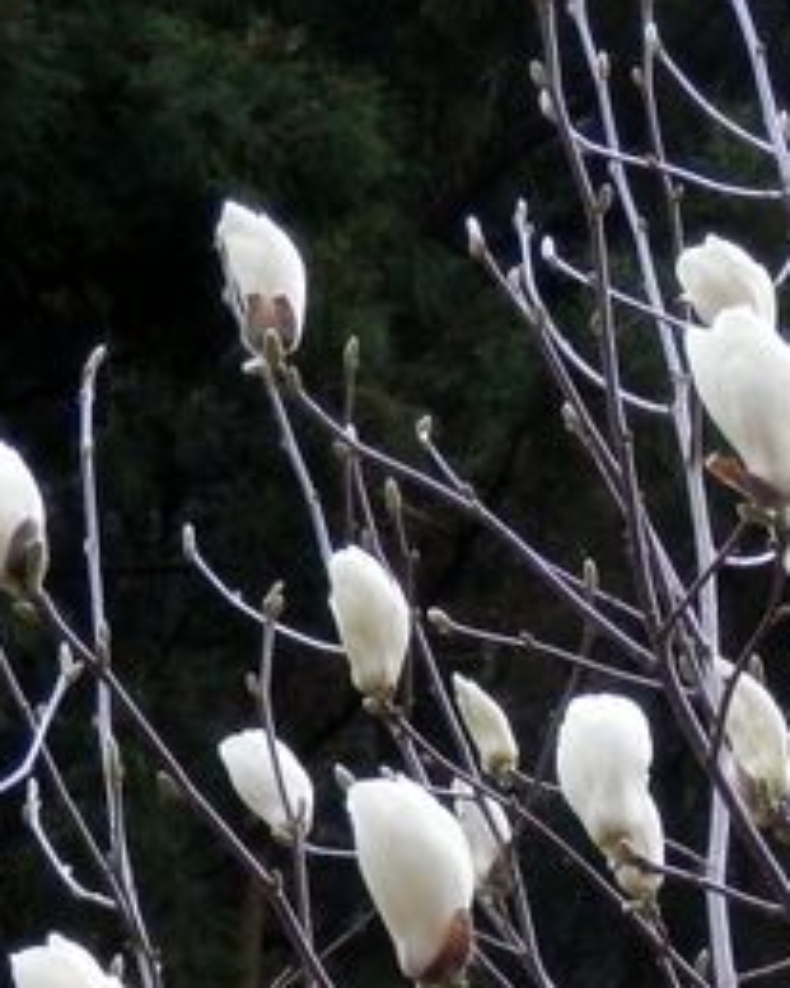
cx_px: 1122
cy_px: 736
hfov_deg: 6.3
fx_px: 7048
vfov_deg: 8.0
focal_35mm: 241
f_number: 4.6
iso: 200
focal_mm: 14.4
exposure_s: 1/80
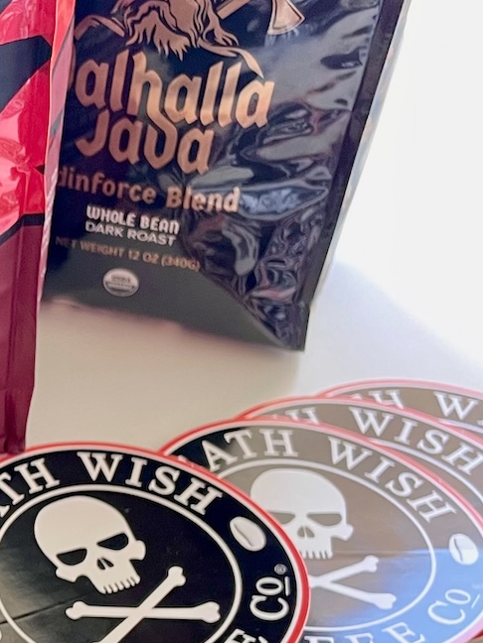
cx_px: -183
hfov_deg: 17.7
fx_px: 1433
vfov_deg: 24.7
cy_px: 554
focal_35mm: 77
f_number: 1.6
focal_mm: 4.2
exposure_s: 1/60
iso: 160
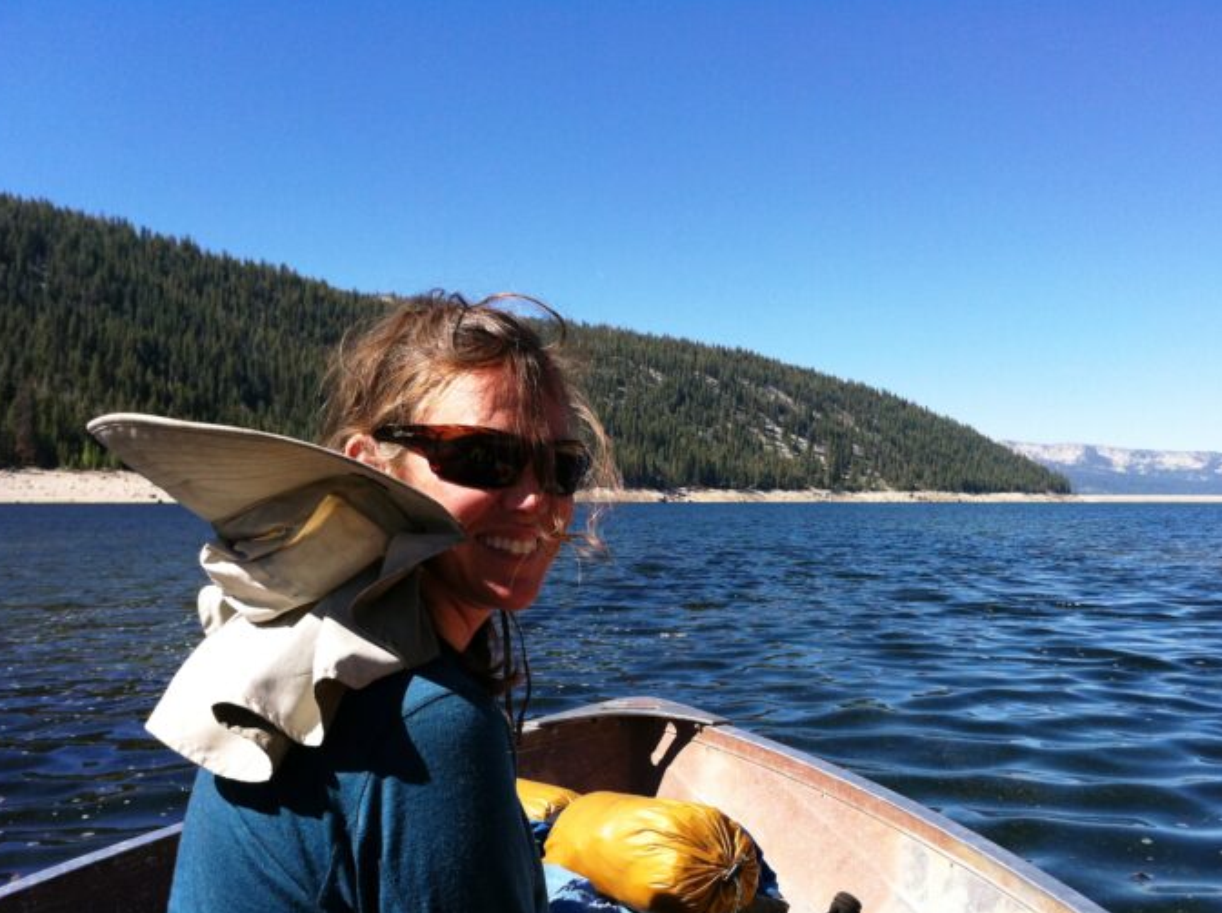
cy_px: 520
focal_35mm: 40
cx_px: 676
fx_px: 1410
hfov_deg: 46.8
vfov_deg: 35.8
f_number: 2.8
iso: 80
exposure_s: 1/1005
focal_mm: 3.85
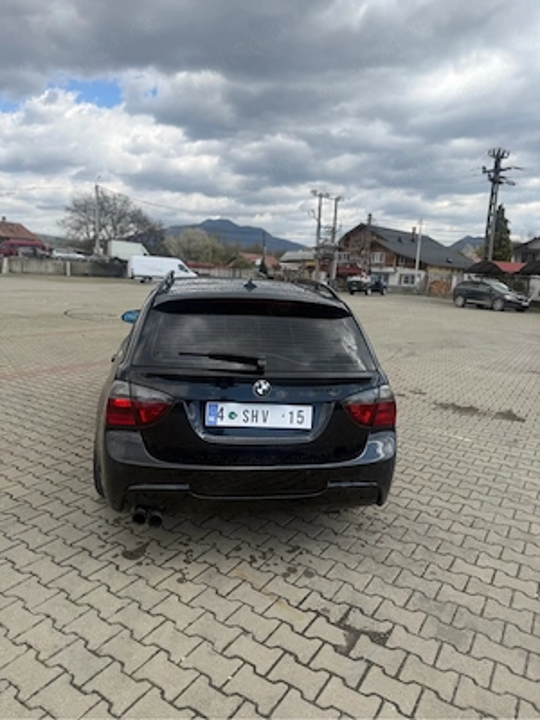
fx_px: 499
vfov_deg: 71.6
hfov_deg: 56.8
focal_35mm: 24
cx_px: 270
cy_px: 360
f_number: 1.78
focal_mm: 6.76
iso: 80
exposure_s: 1/3279
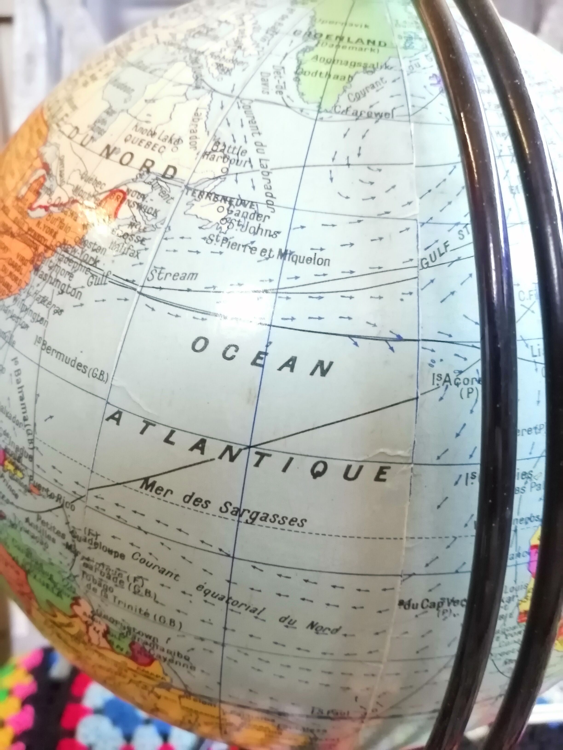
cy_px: 375
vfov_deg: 67.3
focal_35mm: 26
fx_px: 564
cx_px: 282
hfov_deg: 53.1
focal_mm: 3.62
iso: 640
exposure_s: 1/20
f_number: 1.8
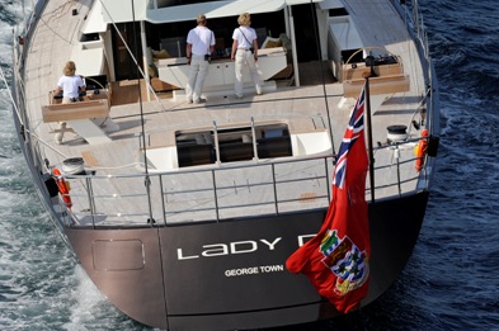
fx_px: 3046
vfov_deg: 6.2
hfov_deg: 9.4
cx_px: 203
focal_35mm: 220
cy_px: 93
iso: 400
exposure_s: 1/1250
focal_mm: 135
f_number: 10
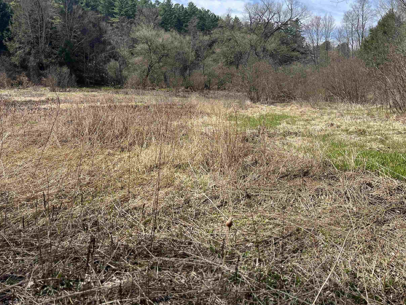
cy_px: 118
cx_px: 180
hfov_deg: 55.2
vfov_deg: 42.7
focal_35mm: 33
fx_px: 387
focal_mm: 5.1
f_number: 1.6
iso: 50
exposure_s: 1/2513
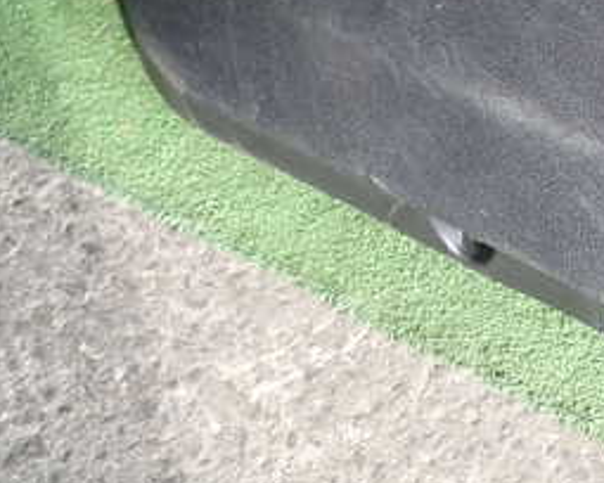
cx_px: 625
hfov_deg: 25.9
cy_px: 83
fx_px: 1233
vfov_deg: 21.8
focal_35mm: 69
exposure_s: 1/50
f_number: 2.3
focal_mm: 5.4
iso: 200
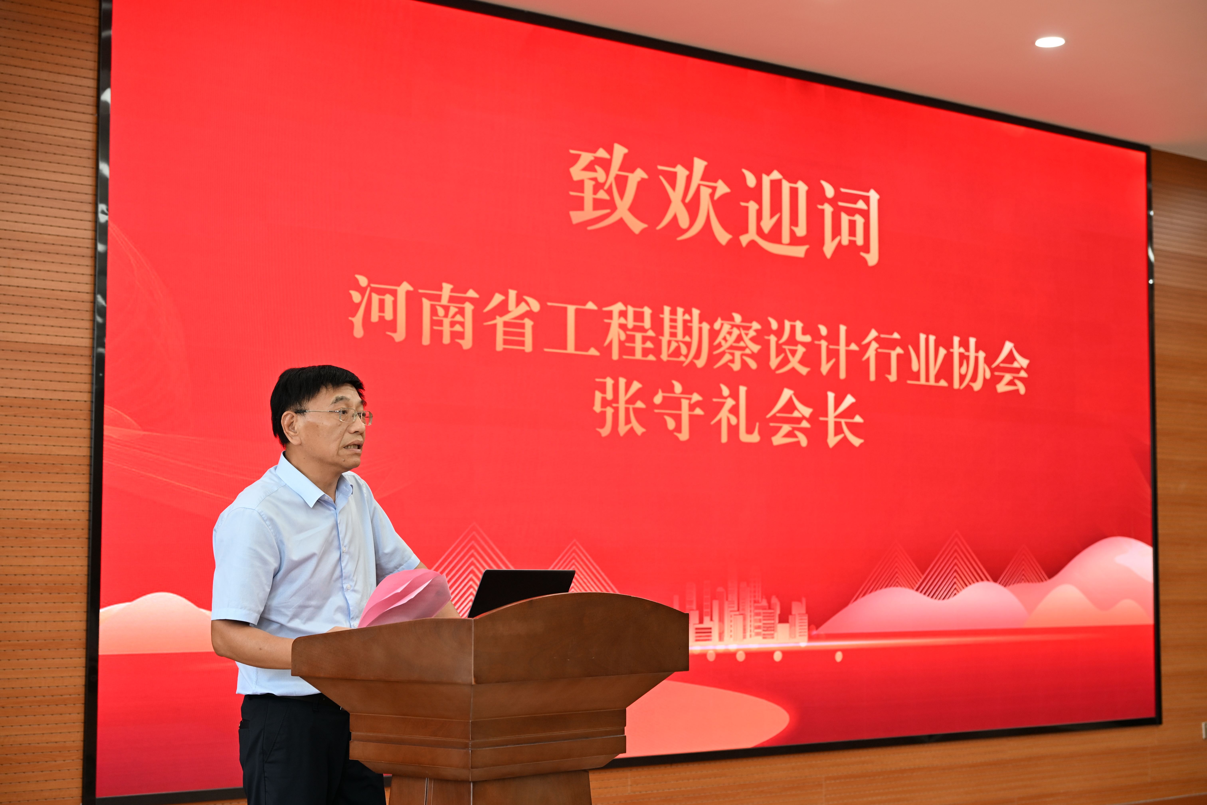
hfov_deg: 33.9
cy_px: 402
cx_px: 604
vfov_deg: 23.0
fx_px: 1978
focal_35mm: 59
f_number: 4
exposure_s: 1/100
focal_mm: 59
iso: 400
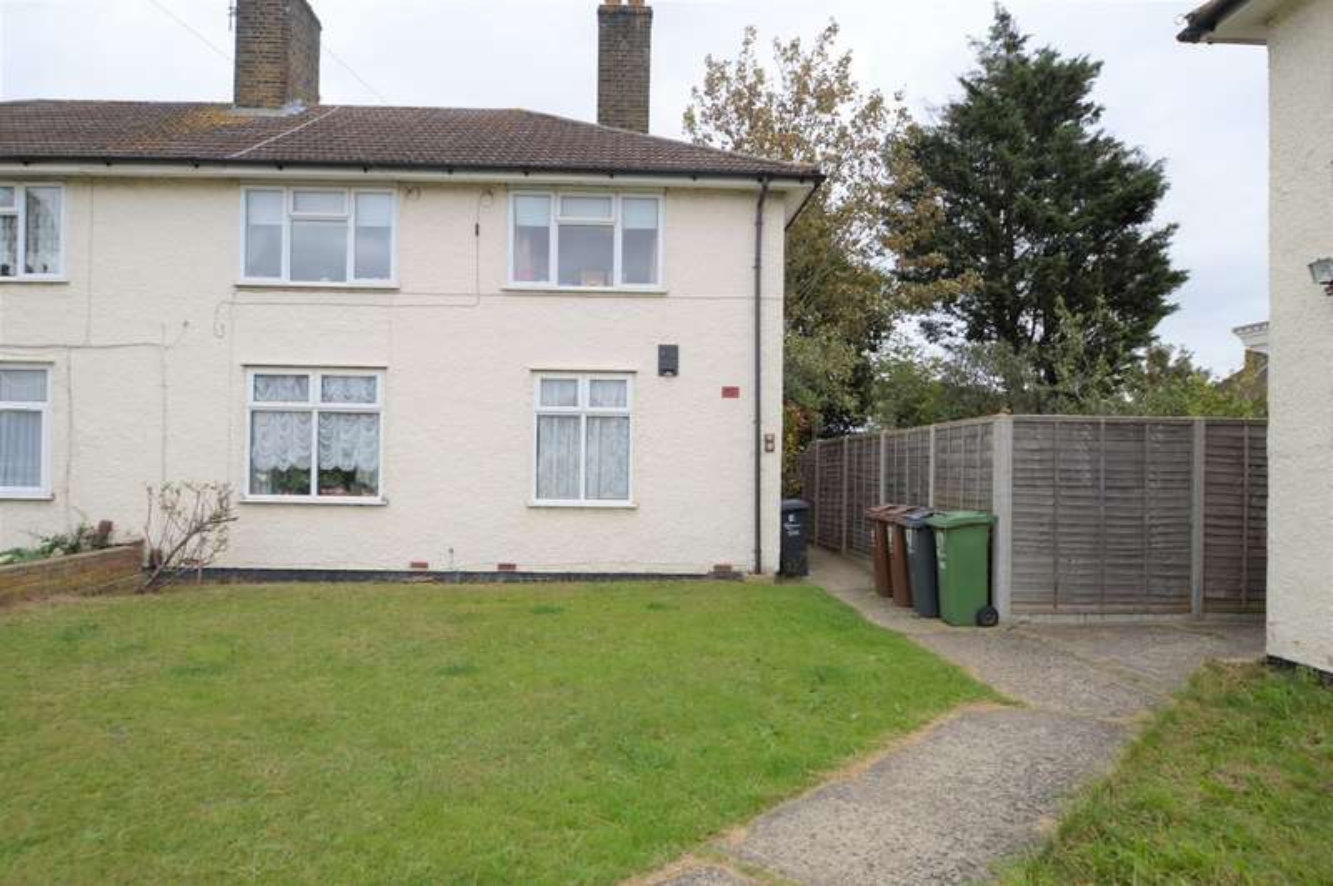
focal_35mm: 21
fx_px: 777
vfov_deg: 59.4
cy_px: 443
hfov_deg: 81.3
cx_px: 666
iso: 100
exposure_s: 1/160
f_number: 6.3
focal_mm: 14
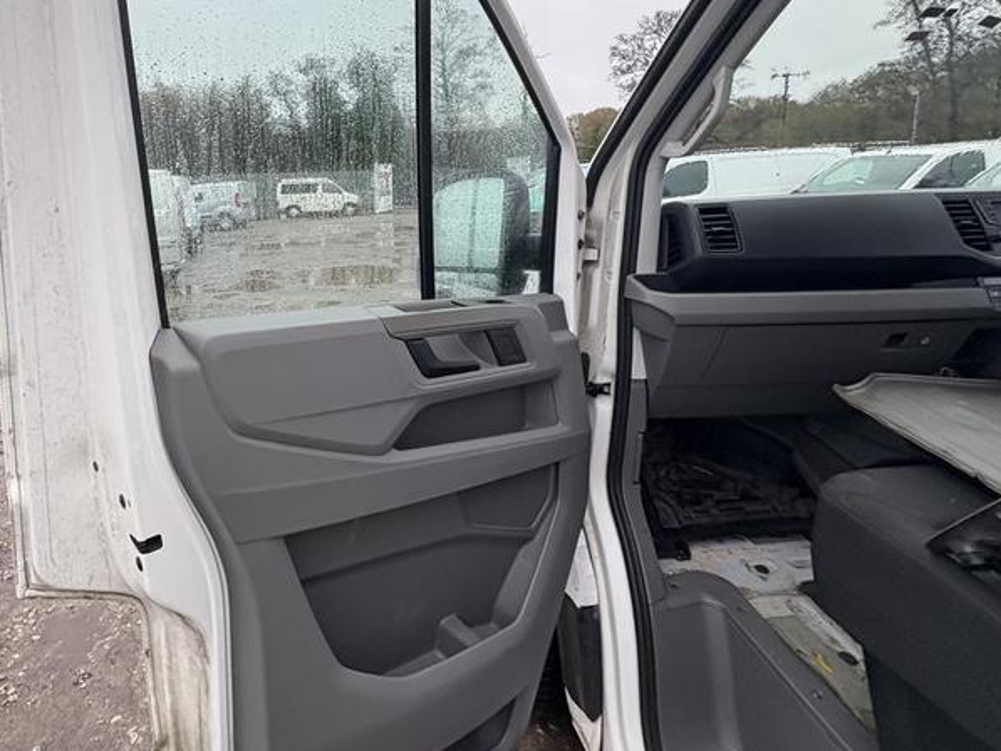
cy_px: 290
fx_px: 607
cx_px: 367
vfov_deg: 62.7
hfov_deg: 77.4
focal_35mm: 21
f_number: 2.2
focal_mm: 2.22
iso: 100
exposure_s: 1/99
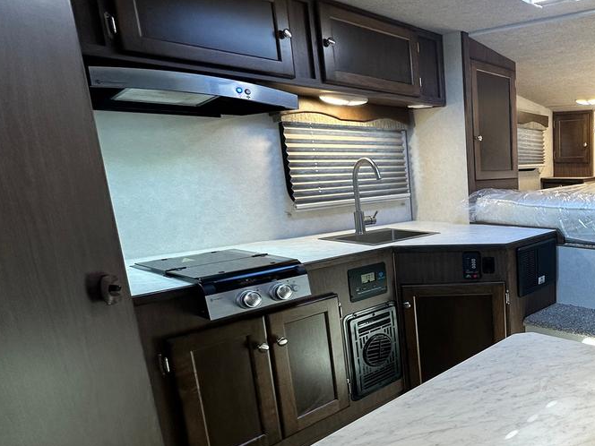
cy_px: 257
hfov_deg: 54.5
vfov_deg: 51.2
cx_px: 563
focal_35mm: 27
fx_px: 464
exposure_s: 1/99
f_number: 2.2
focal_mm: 2.22
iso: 125
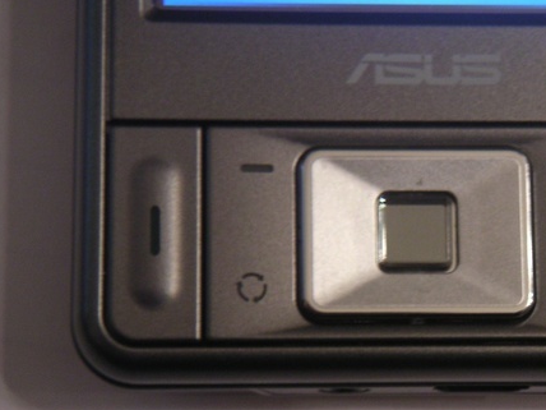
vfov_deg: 12.6
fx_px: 1861
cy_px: 222
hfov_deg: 16.6
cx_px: 401
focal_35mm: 118
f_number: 3.2
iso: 100
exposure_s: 1/10
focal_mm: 12.2
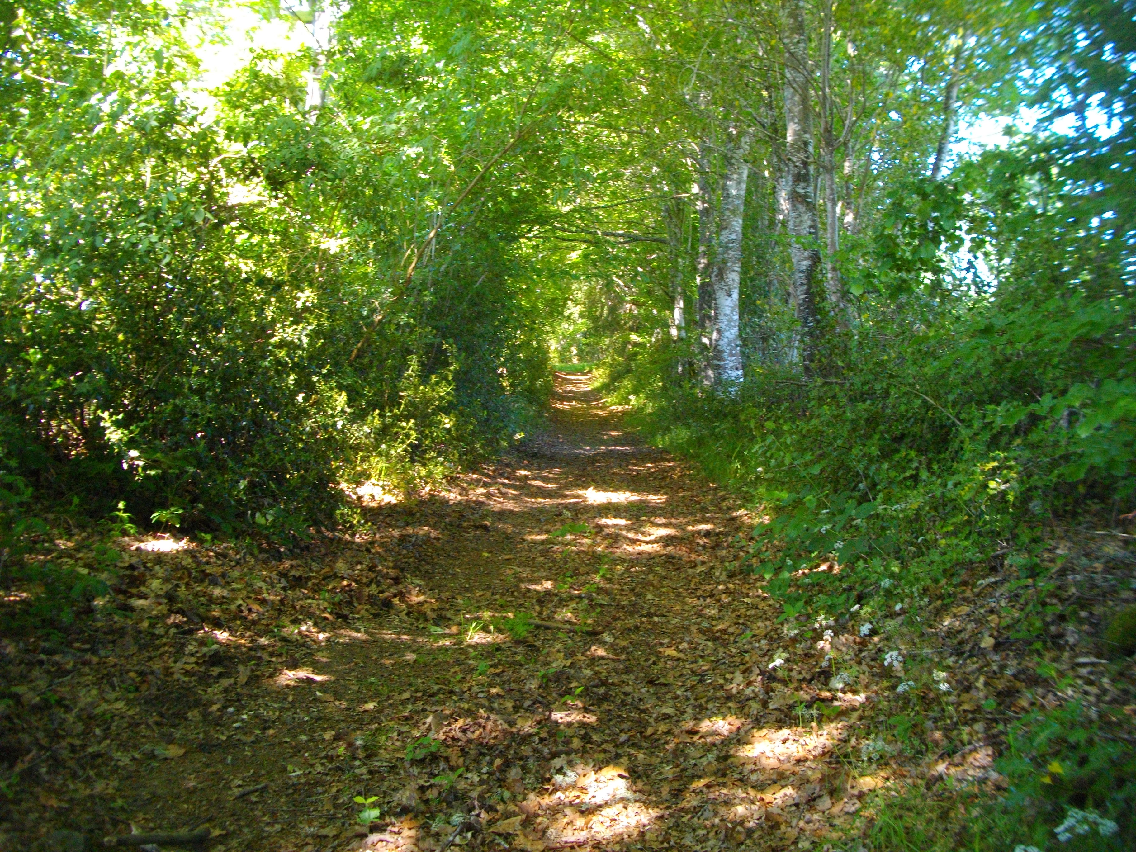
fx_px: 1017
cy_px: 426
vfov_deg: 45.4
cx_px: 568
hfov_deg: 58.4
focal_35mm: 31
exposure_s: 1/50
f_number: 2.9
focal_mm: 5.7
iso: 256
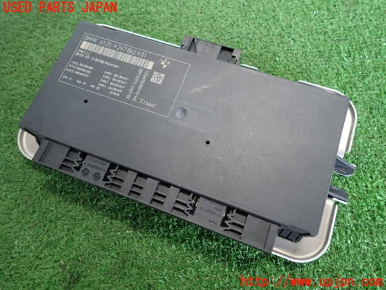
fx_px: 279
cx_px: 193
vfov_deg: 54.9
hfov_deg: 69.4
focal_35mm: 25
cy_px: 145
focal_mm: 4.5
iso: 320
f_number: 2
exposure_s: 1/30
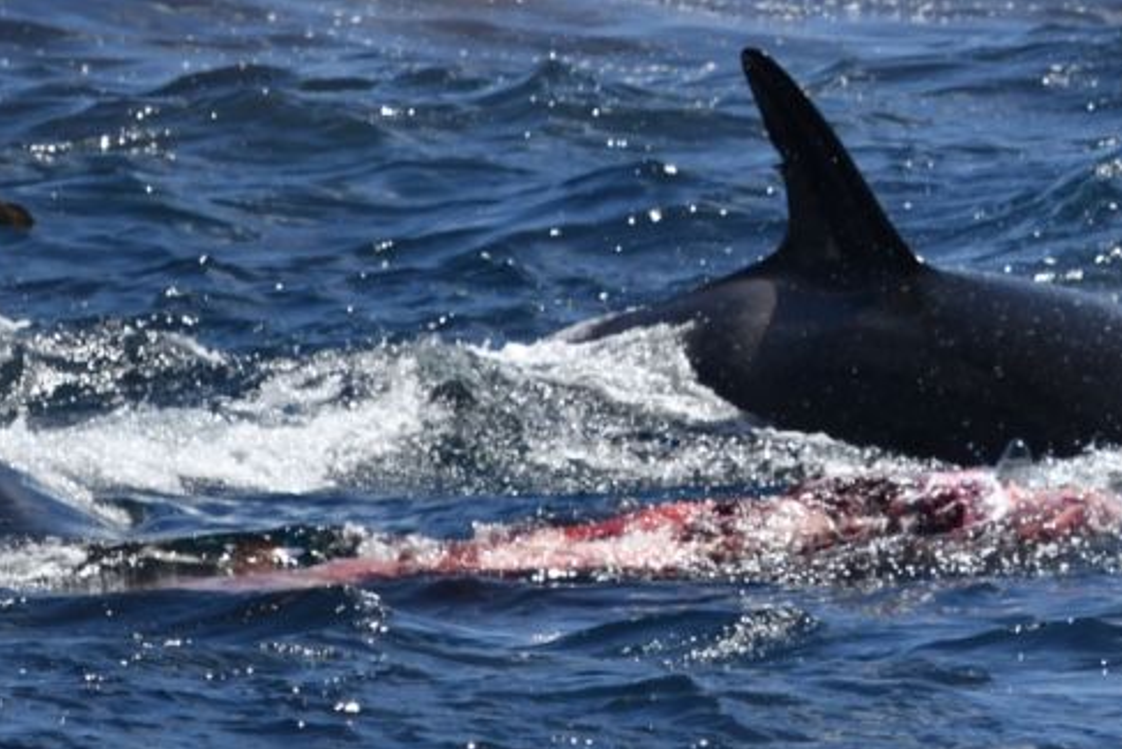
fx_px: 30706
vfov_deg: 1.4
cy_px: 169
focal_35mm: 985
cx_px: 493
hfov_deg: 2.1
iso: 800
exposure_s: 1/8000
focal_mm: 600
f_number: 6.3
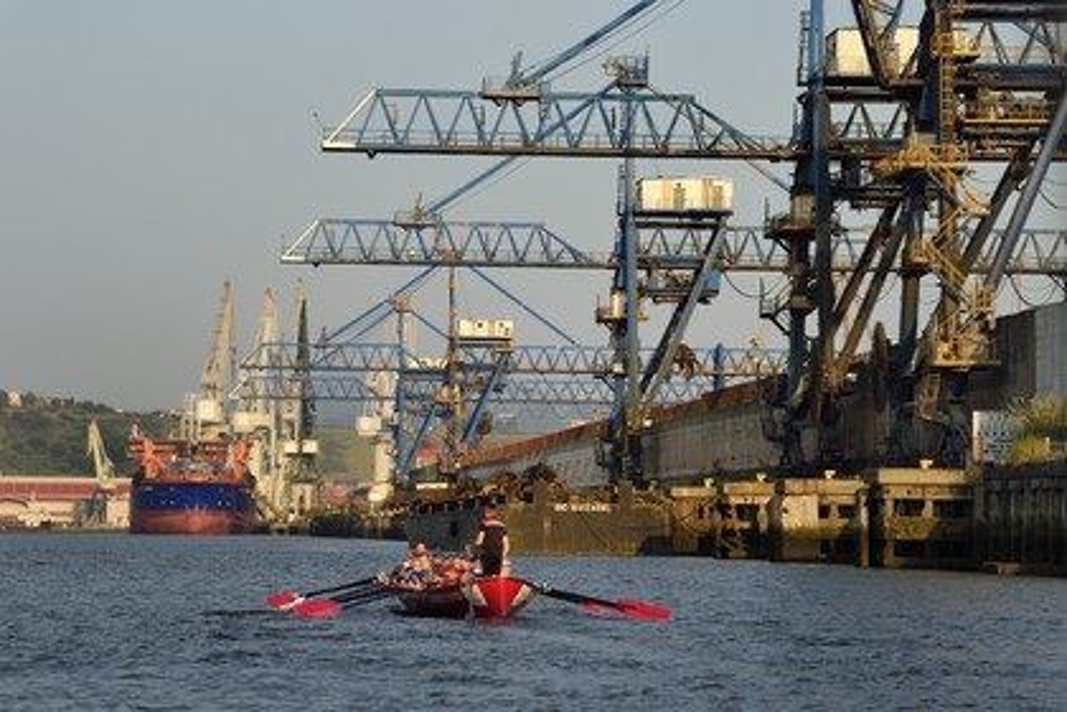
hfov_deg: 13.7
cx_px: 534
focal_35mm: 150
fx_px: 4445
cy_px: 356
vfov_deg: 9.1
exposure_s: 1/800
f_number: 5.6
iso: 200
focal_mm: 150
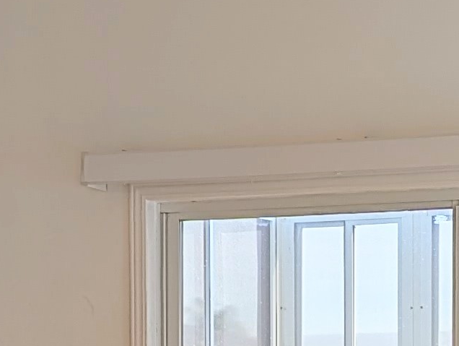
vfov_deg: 9.5
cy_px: 441
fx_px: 2045
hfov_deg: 12.8
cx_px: 287
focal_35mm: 154
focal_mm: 6.9
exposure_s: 1/120
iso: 35
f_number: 1.68
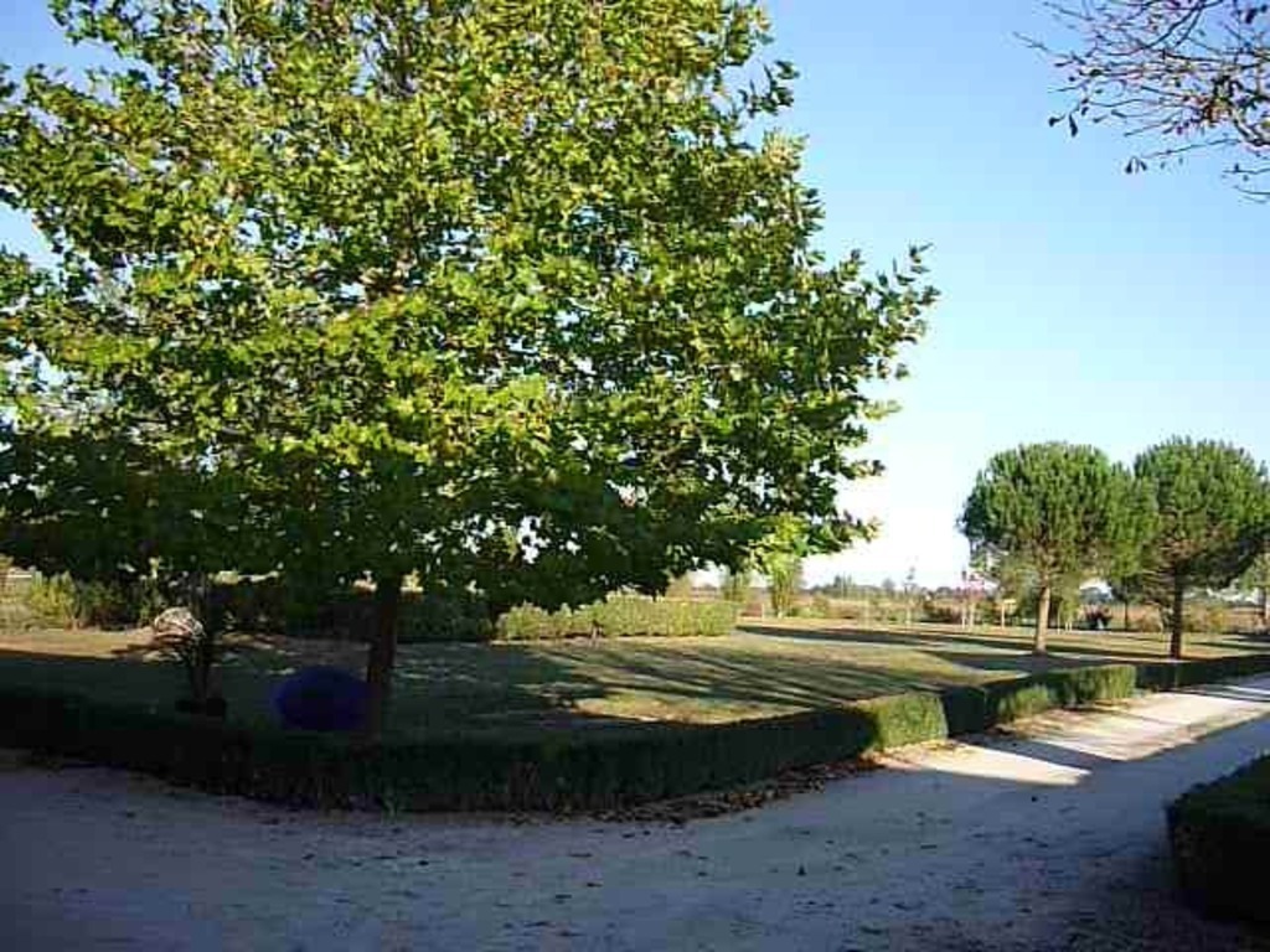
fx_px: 1211
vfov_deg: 42.9
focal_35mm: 33
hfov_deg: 55.4
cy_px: 476
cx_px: 635
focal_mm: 5.5
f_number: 8
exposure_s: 1/200
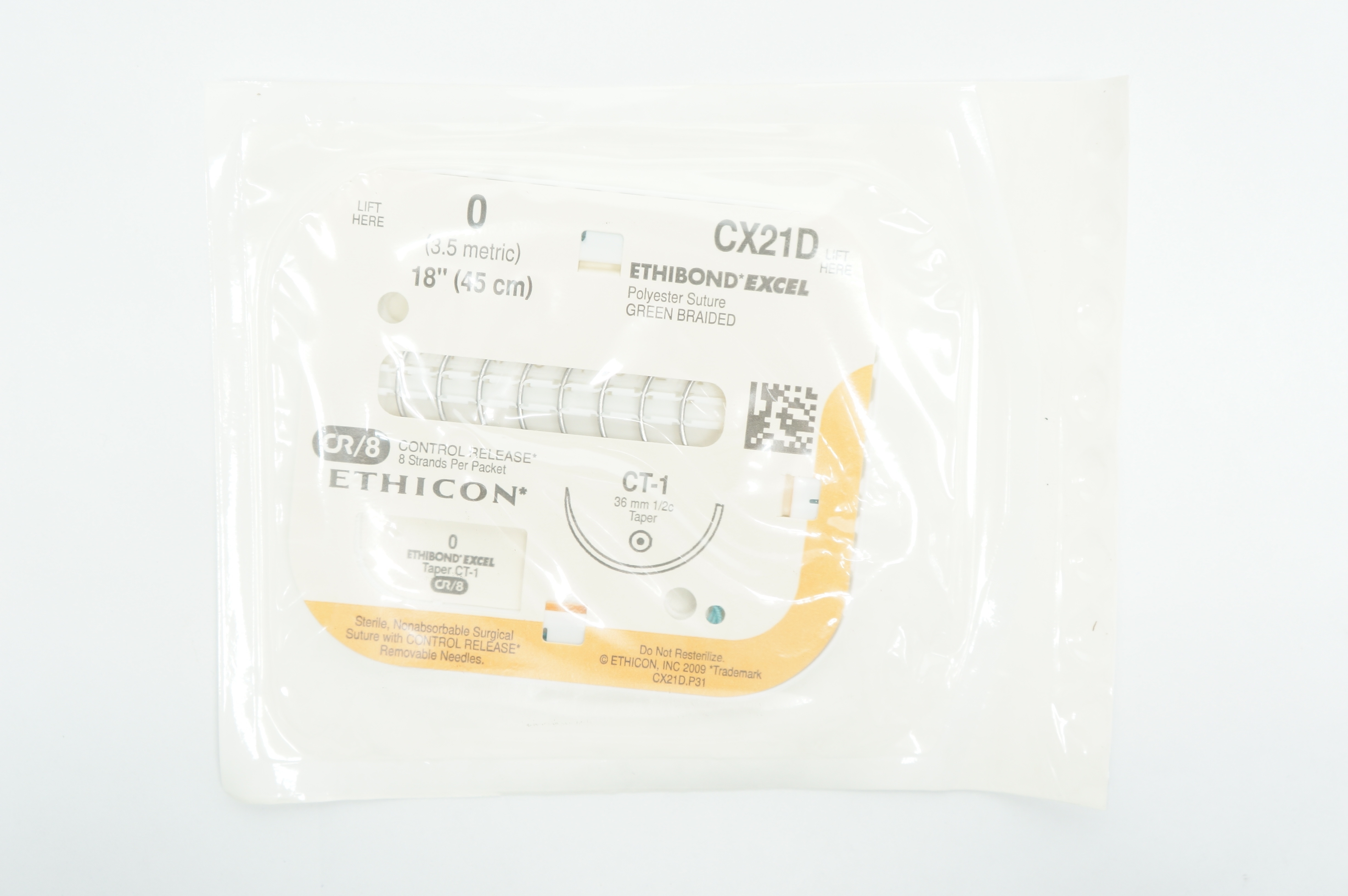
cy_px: 448
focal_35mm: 39
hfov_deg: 49.6
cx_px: 674
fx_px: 1459
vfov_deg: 34.1
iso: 400
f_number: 4.5
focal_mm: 26
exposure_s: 1/60
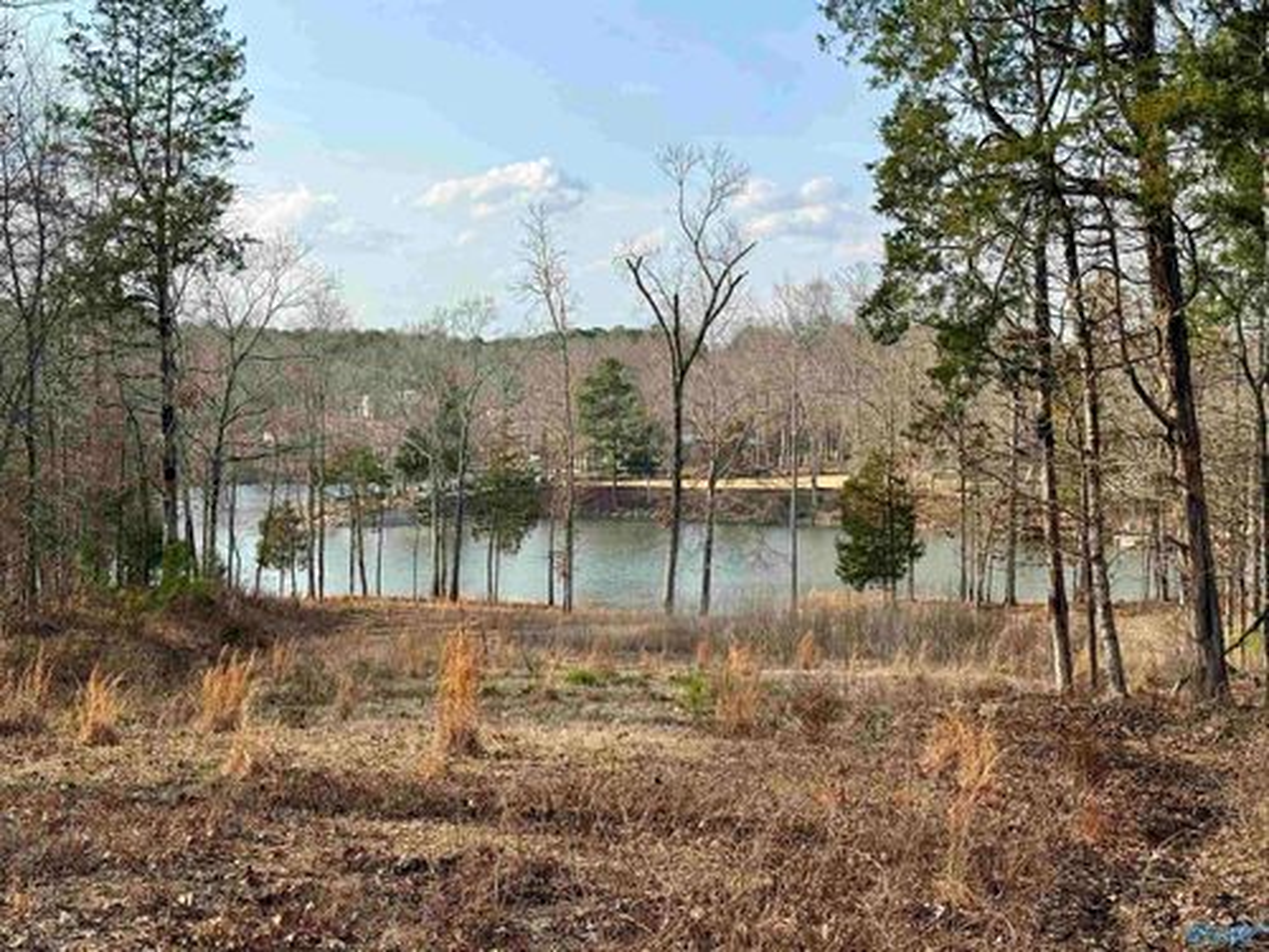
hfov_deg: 39.7
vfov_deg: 30.3
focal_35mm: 48
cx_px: 634
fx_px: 1760
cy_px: 476
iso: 64
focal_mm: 6.76
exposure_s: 1/2865
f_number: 1.78
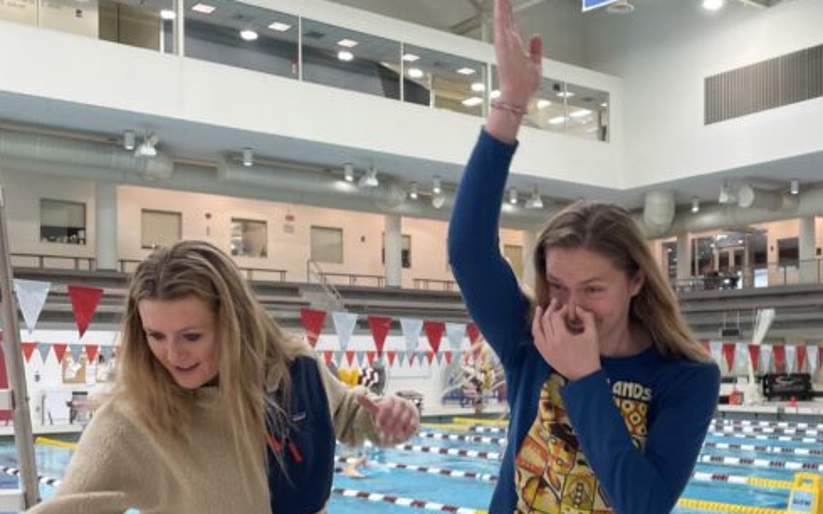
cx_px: 529
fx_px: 1009
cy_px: 363
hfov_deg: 43.9
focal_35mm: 45
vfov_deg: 28.3
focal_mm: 4.2
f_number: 1.6
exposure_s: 1/120
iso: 125
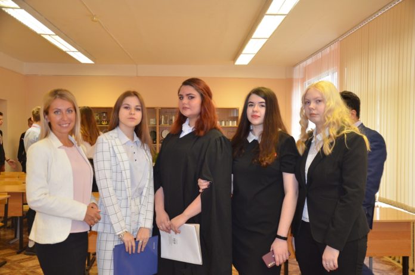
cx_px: 208
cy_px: 138
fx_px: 431
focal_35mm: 38
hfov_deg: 51.4
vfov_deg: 35.3
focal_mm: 25
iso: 1000
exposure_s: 1/60
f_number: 4
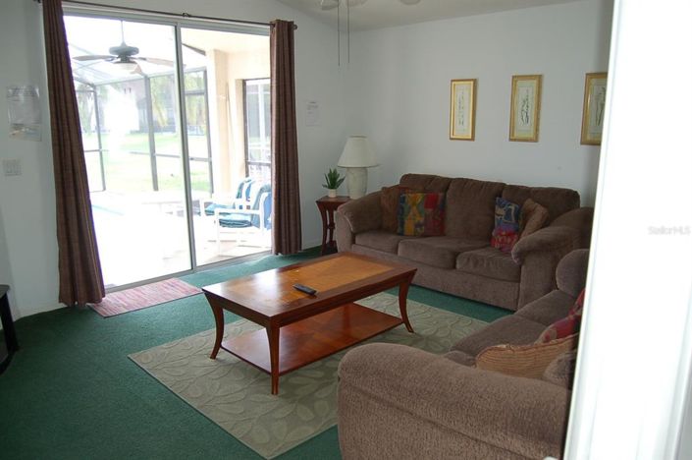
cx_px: 346
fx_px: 518
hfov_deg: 67.5
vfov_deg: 47.8
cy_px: 230
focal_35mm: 27
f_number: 3.5
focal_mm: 18
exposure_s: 1/100
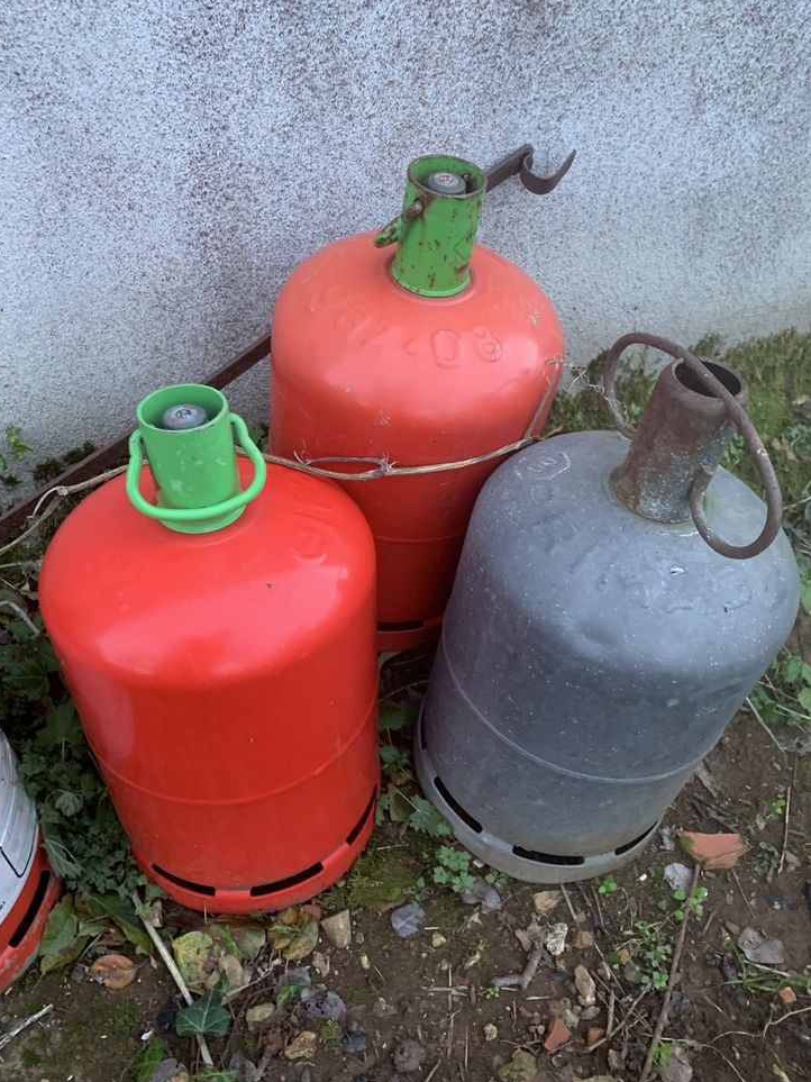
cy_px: 540
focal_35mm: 27
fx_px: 844
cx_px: 391
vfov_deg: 65.3
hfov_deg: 51.3
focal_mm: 4.25
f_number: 1.8
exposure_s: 1/40
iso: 400
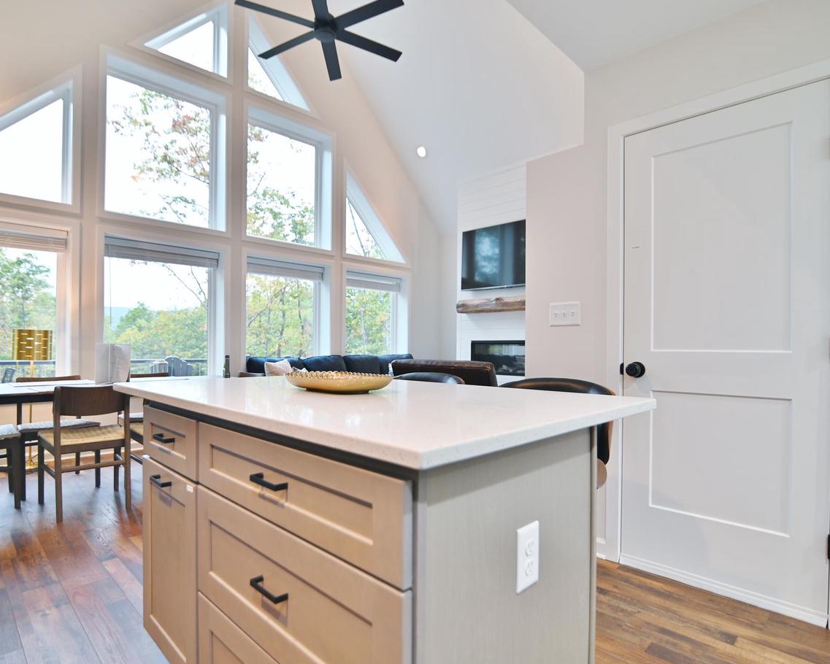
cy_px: 347
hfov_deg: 83.2
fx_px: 467
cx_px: 391
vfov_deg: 70.8
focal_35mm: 19
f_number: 3.2
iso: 200
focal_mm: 16
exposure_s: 1/40
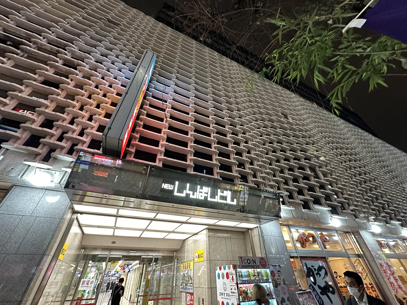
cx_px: 204
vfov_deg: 85.7
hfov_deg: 102.1
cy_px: 152
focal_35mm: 14
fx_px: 165
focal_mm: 2.22
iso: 400
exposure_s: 1/50
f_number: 2.2
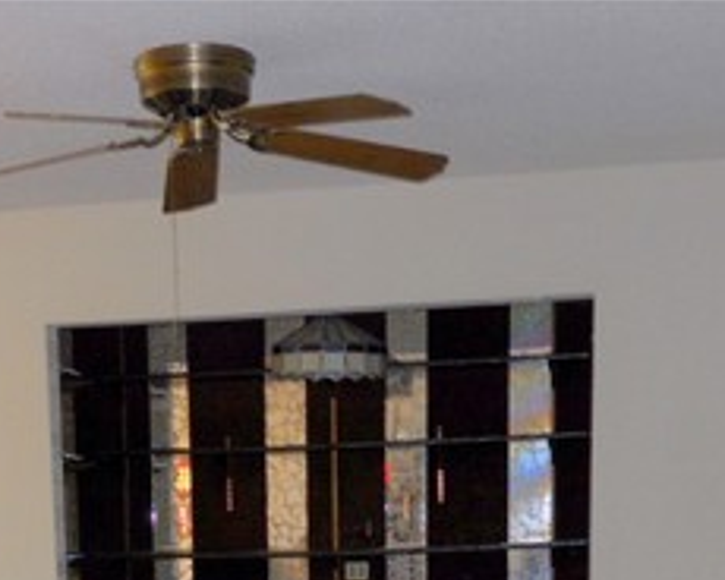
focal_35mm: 76
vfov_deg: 18.7
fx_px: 1631
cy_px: 753
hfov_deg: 24.7
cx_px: 151
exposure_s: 1/25
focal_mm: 5
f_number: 2.7
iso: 125
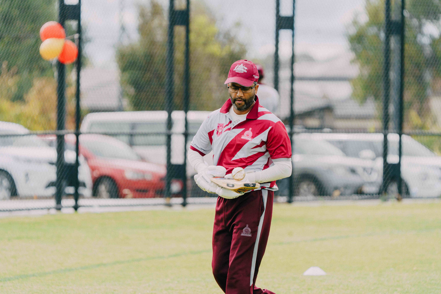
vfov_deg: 3.7
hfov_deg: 5.5
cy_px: 147
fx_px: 4606
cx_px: 220
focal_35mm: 376
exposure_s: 1/800
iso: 500
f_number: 6.3
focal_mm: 376
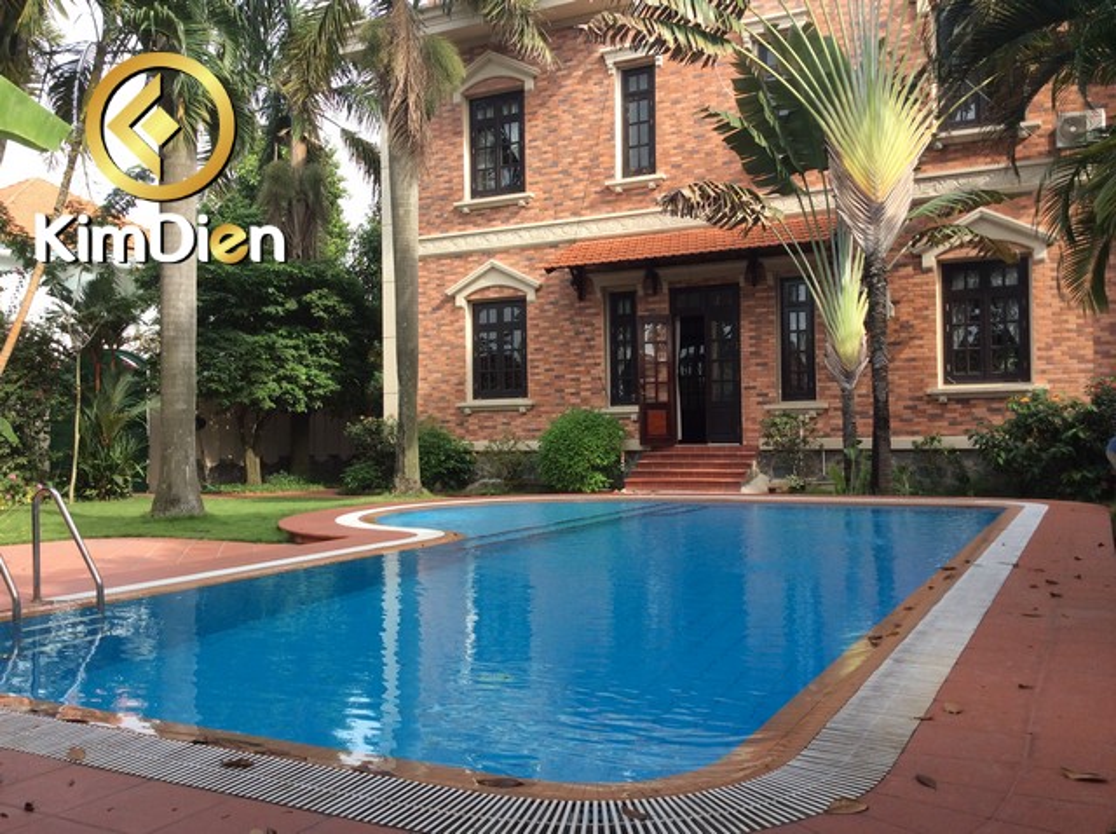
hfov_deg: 55.4
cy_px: 417
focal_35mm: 33
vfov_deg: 42.8
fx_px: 1062
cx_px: 558
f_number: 2.4
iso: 32
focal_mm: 3.3
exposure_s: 1/344
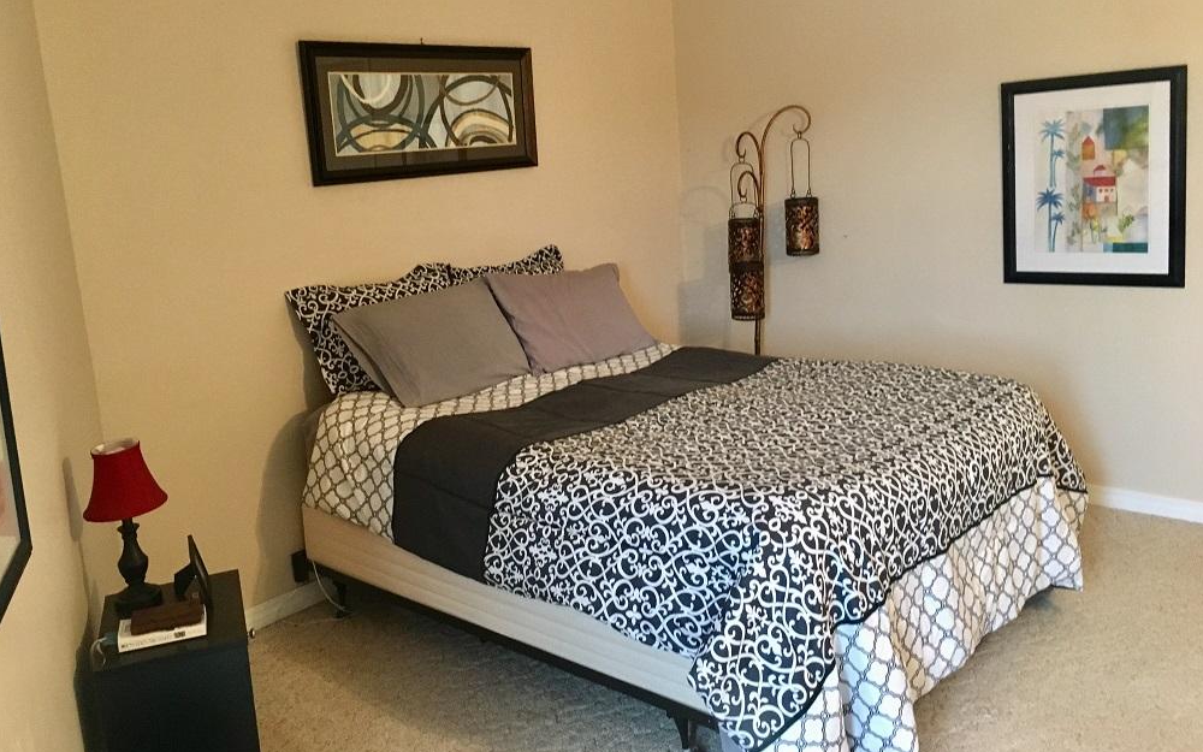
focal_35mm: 31
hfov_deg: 61.2
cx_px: 603
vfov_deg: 40.5
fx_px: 1016
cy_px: 318
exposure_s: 1/17
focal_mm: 4.15
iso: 200
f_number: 2.2
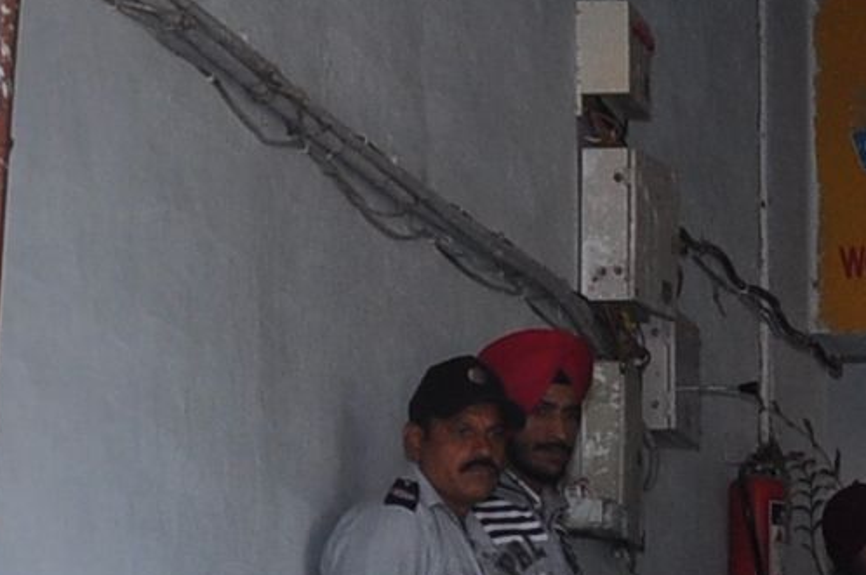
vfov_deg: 6.3
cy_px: 1621
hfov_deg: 9.9
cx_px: 1214
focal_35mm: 203
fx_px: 4884
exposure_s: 1/125
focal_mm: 21
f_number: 6.3
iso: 200
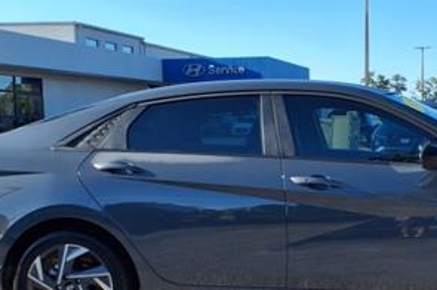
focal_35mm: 61
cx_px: 335
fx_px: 740
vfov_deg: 22.1
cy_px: 207
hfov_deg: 32.2
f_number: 1.9
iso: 40
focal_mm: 3.58
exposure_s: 1/1111
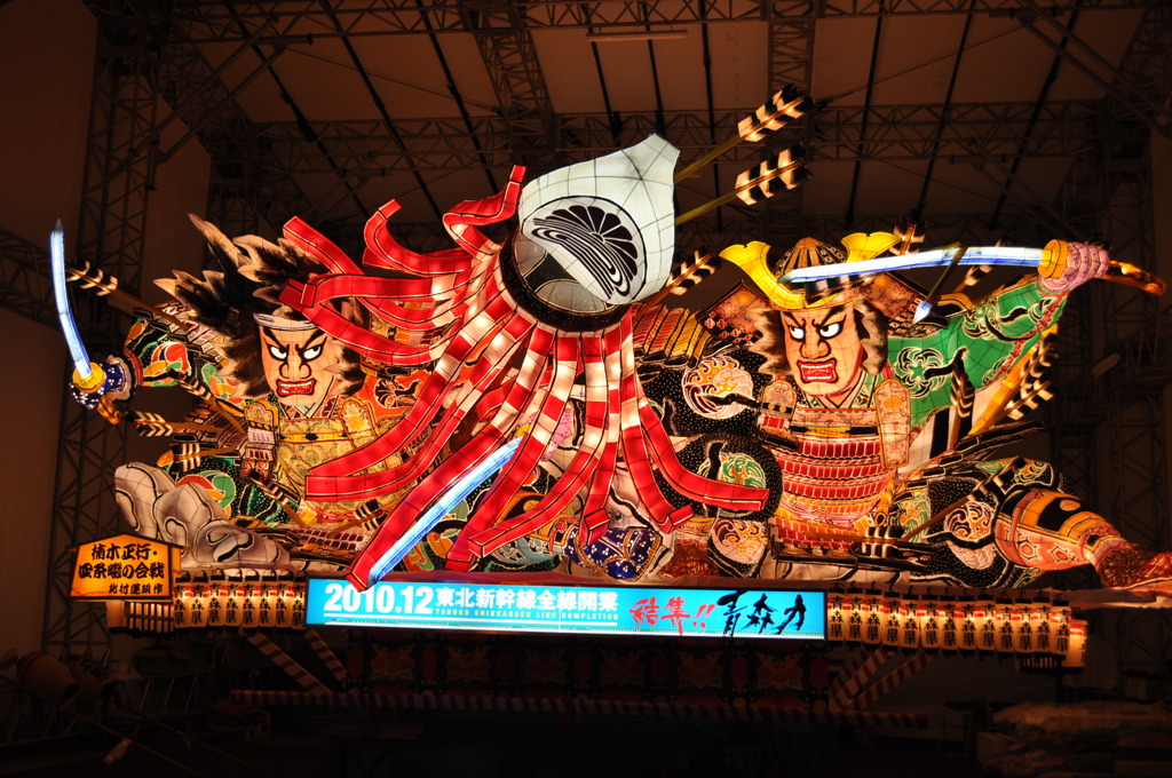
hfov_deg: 49.6
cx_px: 586
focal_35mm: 39
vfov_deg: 34.1
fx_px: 1268
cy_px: 389
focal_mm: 26
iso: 400
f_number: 4.2
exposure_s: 1/60
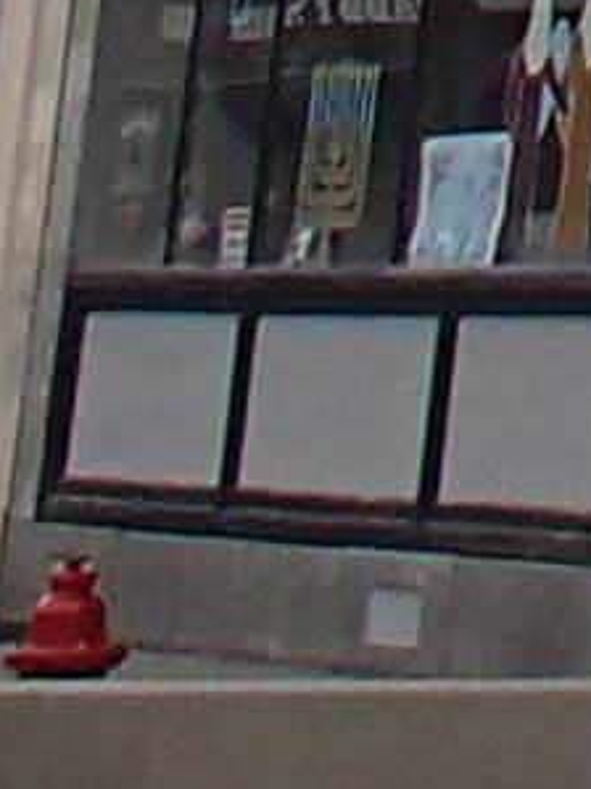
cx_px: 2992
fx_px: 7016
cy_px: -1884
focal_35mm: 308
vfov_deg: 5.8
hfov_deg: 4.2
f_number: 4.1
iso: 100
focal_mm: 5.4
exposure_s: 1/320
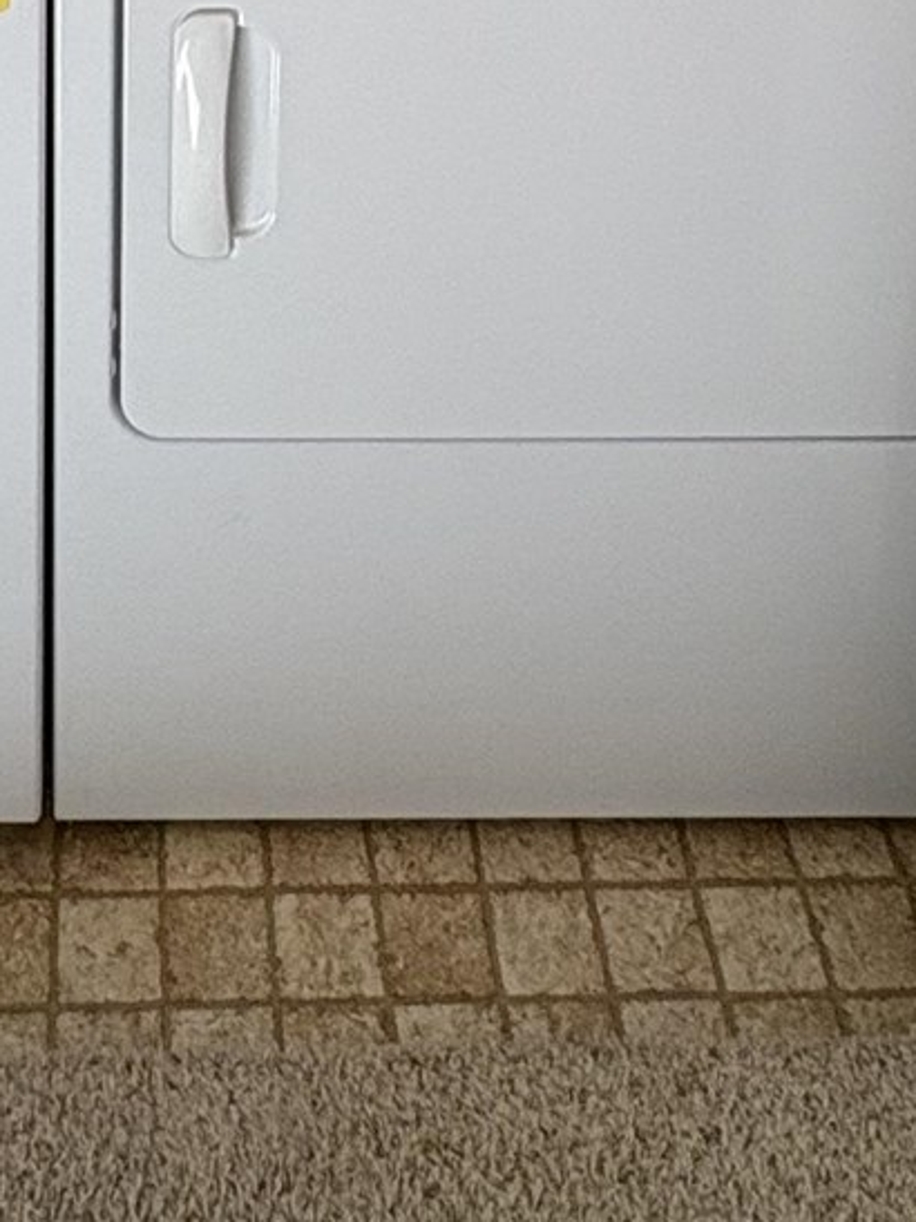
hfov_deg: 24.4
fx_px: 2082
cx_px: 192
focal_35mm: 59
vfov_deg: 23.2
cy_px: -798
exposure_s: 1/120
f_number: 2.2
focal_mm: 2.22
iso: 125
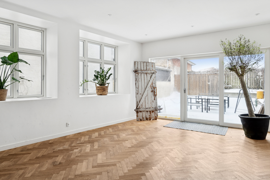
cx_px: 135
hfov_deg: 81.2
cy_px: 90
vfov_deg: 59.5
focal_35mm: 21
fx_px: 157
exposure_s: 1/8
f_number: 8
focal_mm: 14
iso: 200
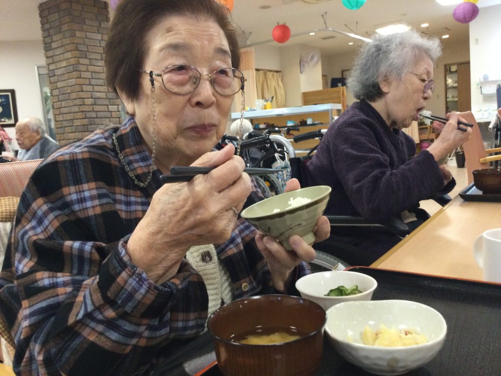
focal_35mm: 31
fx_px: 449
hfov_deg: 58.4
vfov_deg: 45.4
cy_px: 188
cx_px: 250
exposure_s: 1/30
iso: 125
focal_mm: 3.3
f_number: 2.4
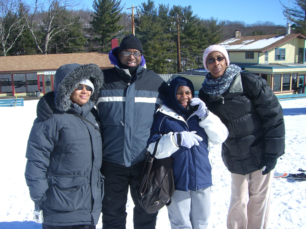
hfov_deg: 49.0
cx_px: 153
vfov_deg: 37.7
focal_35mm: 38
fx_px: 336
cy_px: 114
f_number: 4.3
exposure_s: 1/500
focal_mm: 6.2
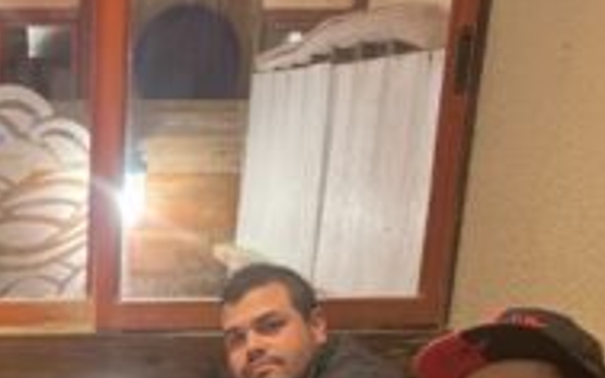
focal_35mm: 70
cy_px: 497
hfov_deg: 27.6
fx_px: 1154
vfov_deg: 17.4
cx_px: -6
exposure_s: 1/60
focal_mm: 5.7
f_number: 1.5
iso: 500
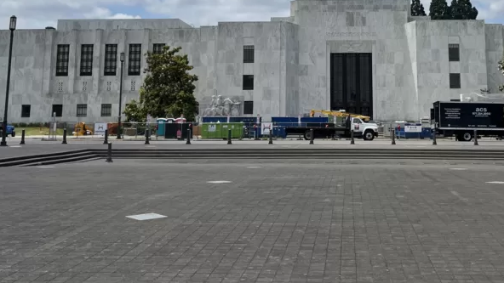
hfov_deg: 41.4
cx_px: 349
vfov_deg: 23.5
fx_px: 655
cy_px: 5
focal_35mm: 49
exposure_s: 1/6494
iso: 50
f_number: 1.6
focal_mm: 5.1
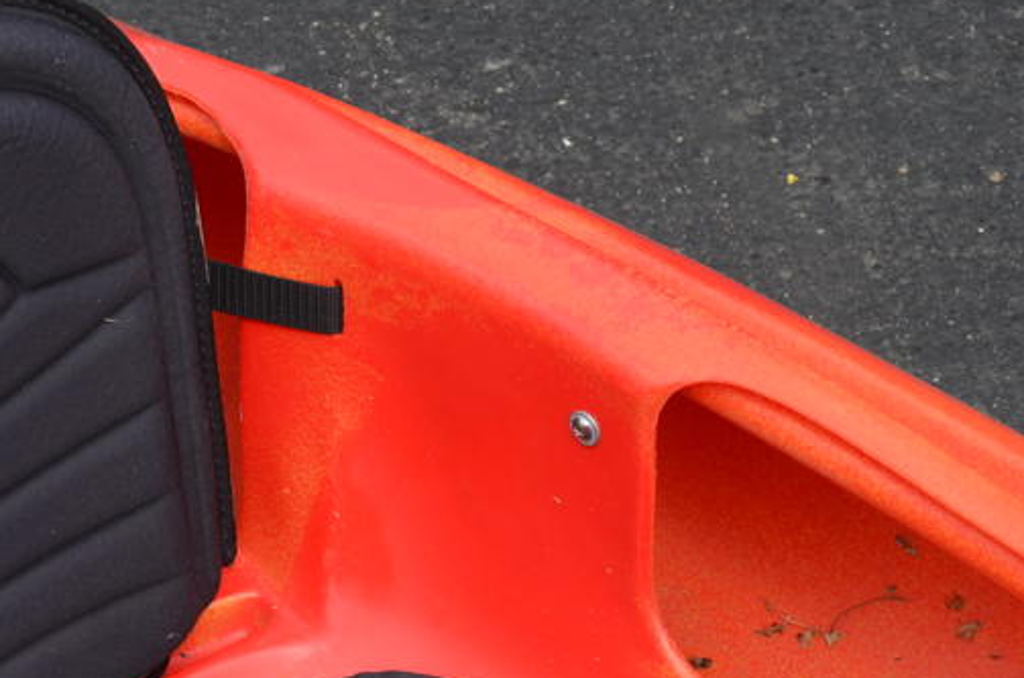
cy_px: 664
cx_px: 285
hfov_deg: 11.9
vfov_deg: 7.9
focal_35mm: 173
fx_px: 4910
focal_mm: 58
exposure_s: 1/250
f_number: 8
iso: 200
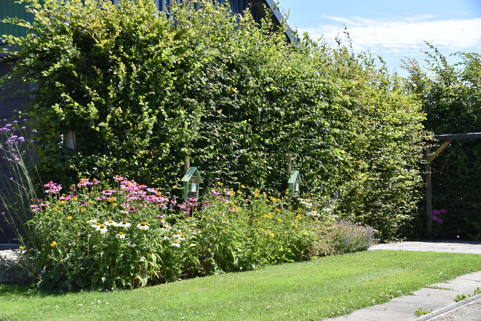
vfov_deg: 26.5
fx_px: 681
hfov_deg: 38.9
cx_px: 240
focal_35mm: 51
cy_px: 160
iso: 200
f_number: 9
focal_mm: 34
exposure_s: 1/320
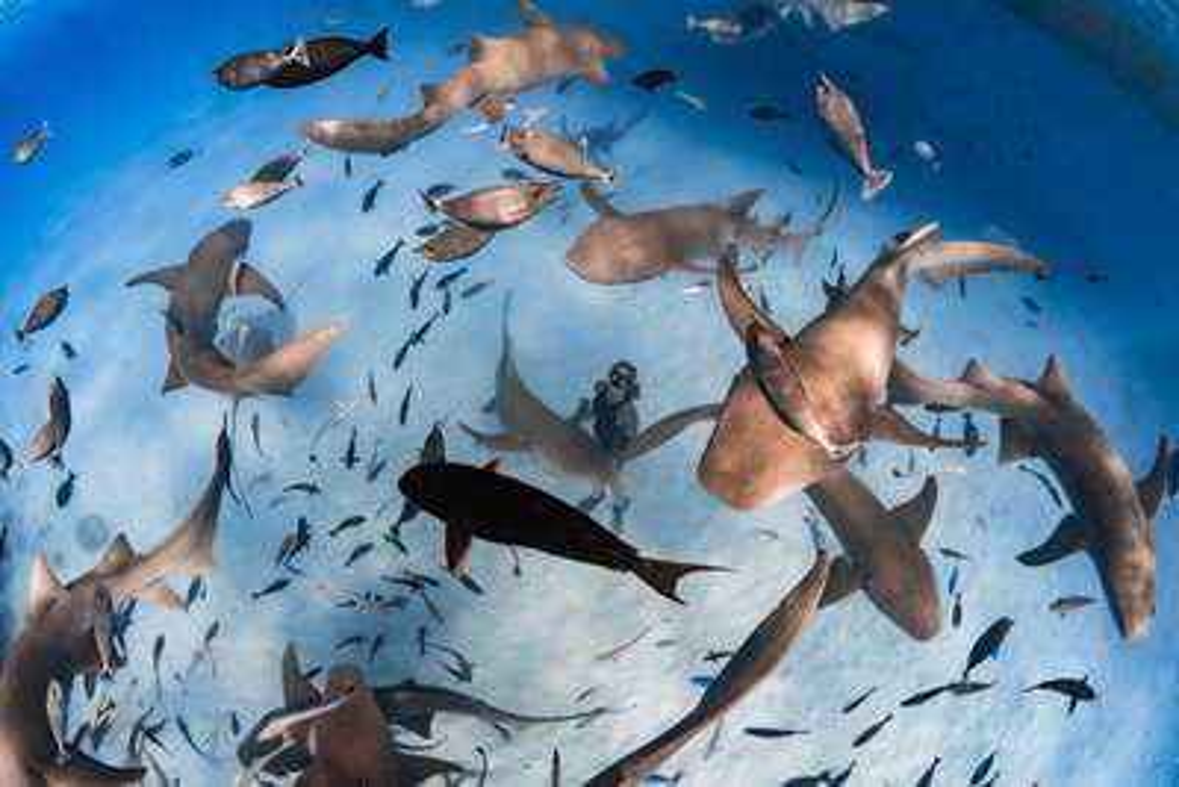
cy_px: 394
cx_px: 590
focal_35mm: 15
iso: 320
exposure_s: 1/640
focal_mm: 15
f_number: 9
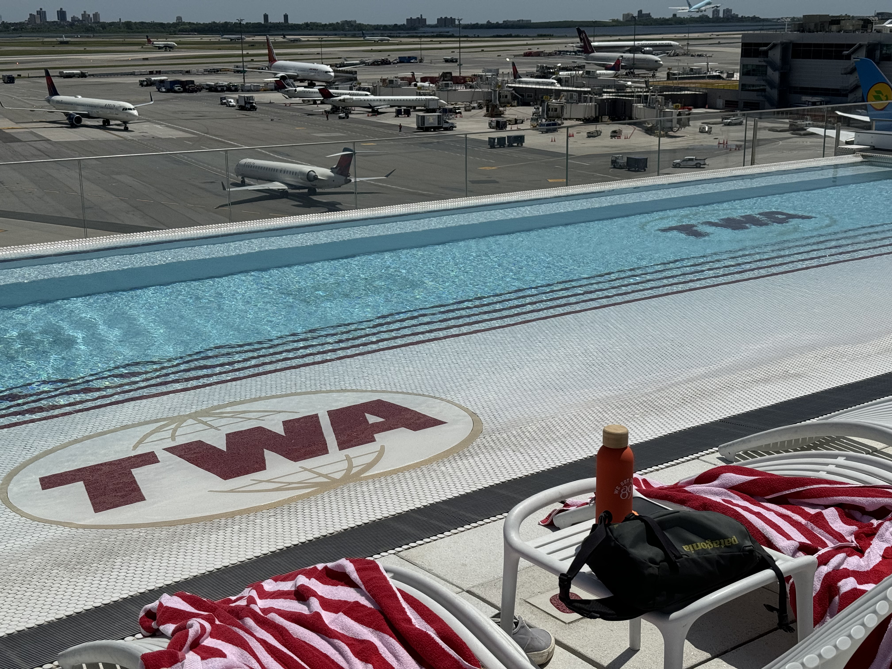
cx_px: 446
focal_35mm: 48
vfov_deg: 30.3
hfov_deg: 39.7
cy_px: 334
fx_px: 1237
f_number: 1.78
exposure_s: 1/20000
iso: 80
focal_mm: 6.76
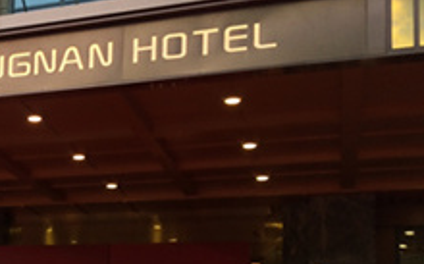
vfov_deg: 18.1
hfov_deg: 26.8
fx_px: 808
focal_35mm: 70
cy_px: 267
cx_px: -52
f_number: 2.2
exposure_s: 1/100
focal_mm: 4.15
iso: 50
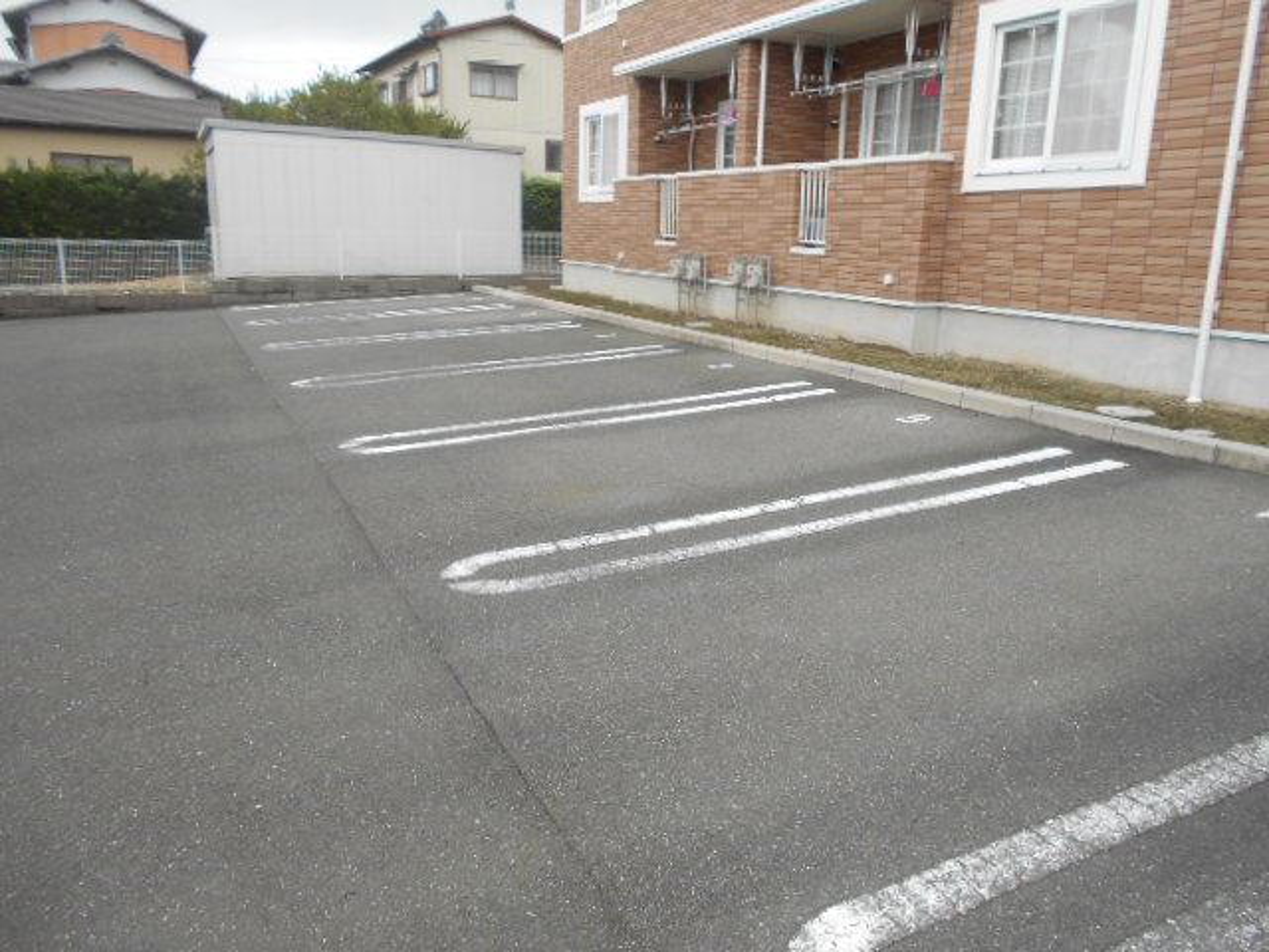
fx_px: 953
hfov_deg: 67.3
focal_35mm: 26
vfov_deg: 53.1
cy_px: 476
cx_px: 634
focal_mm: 4.6
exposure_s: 1/200
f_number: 3.2
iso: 80
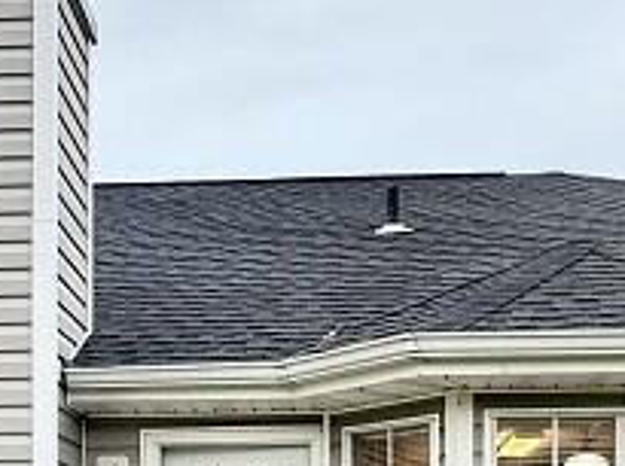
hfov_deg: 28.2
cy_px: 609
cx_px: 271
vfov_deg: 19.5
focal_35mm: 69
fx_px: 1244
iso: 50
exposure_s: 1/99
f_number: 2.2
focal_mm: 2.22
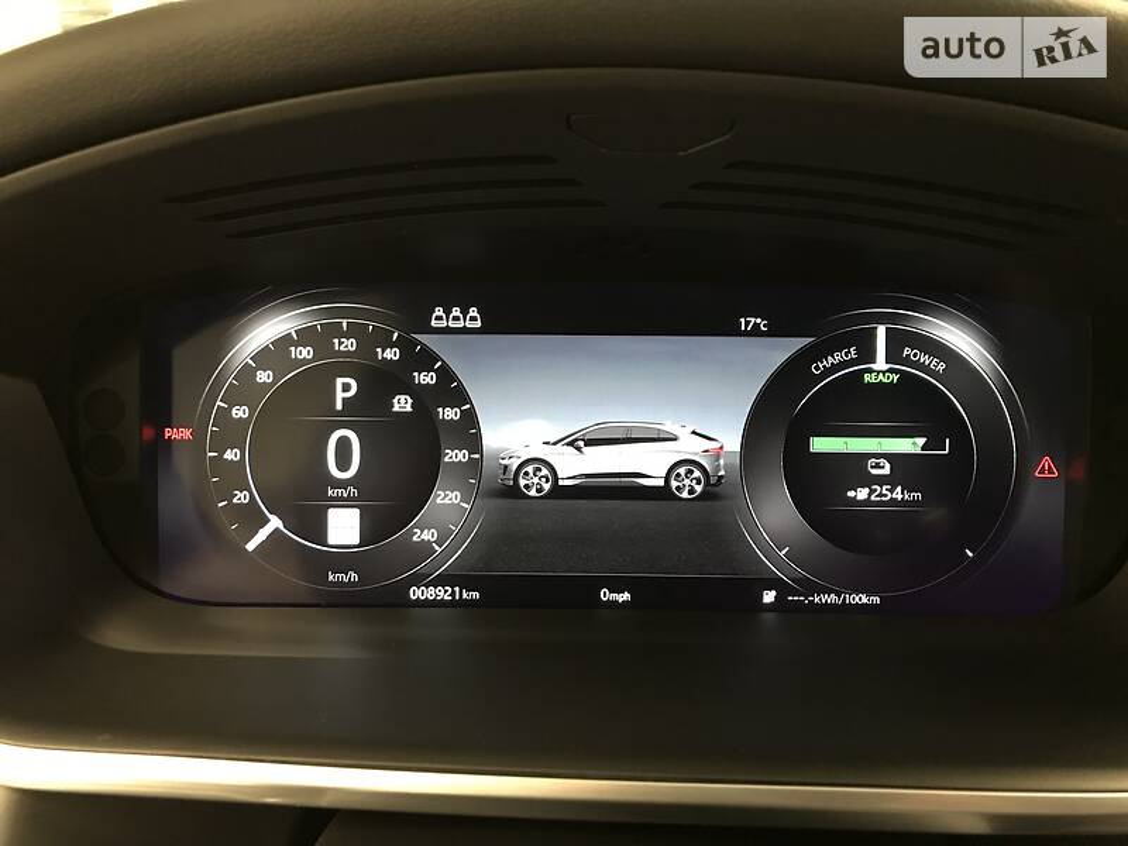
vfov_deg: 49.7
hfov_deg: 63.4
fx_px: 912
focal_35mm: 28
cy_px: 423
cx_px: 564
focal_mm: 4
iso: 100
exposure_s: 1/8
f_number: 1.8
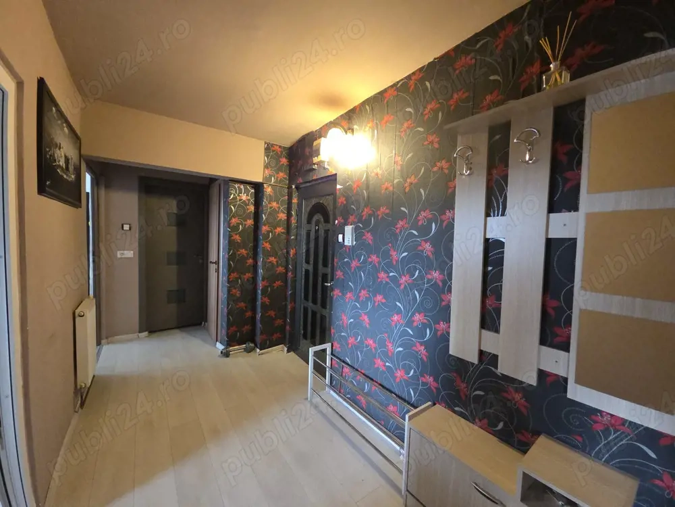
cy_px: 254
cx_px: 338
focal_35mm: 13
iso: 640
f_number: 1.9
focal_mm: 2.2
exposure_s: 1/50
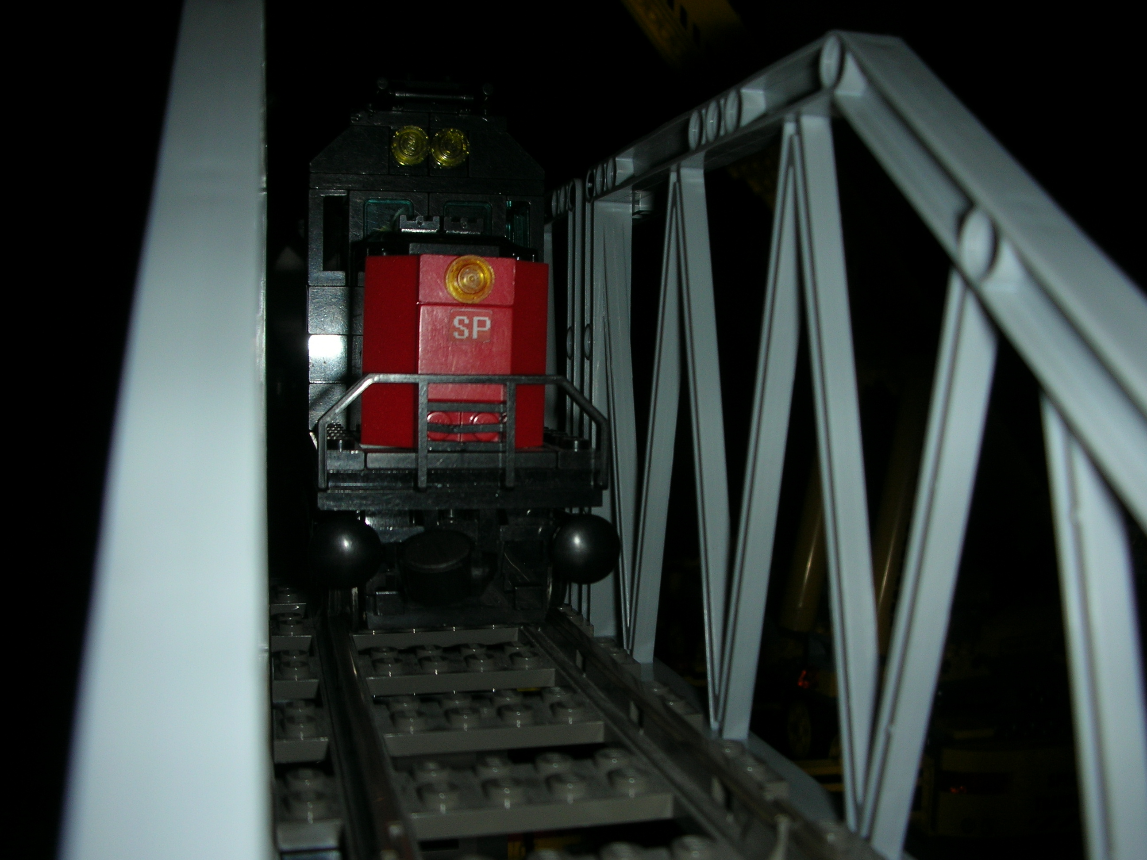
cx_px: 574
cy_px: 430
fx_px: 1160
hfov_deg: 52.6
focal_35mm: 35
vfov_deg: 40.7
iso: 50
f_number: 8.5
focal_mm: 5.8
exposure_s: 1/60.1
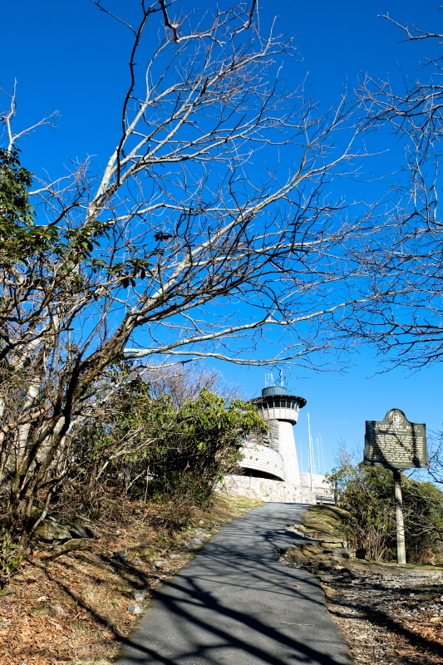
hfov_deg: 53.1
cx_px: 222
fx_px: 443
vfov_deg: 73.8
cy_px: 332
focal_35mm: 24
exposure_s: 1/420
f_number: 5.6
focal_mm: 16
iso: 200
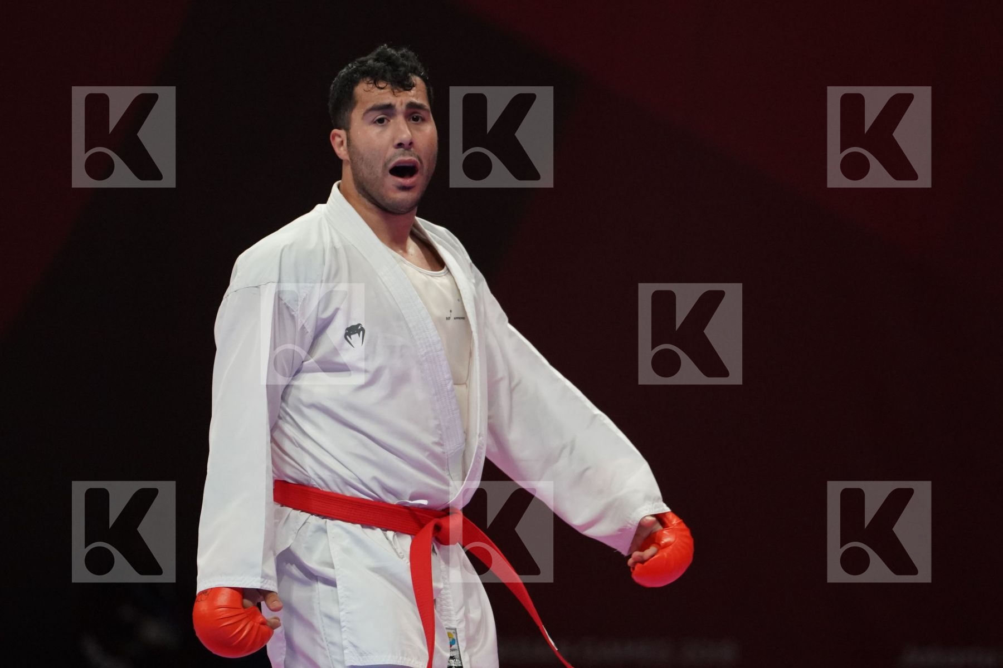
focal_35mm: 420
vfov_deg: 3.3
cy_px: 334
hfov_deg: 4.9
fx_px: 11701
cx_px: 502
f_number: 4
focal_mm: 280
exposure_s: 1/1000
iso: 3200
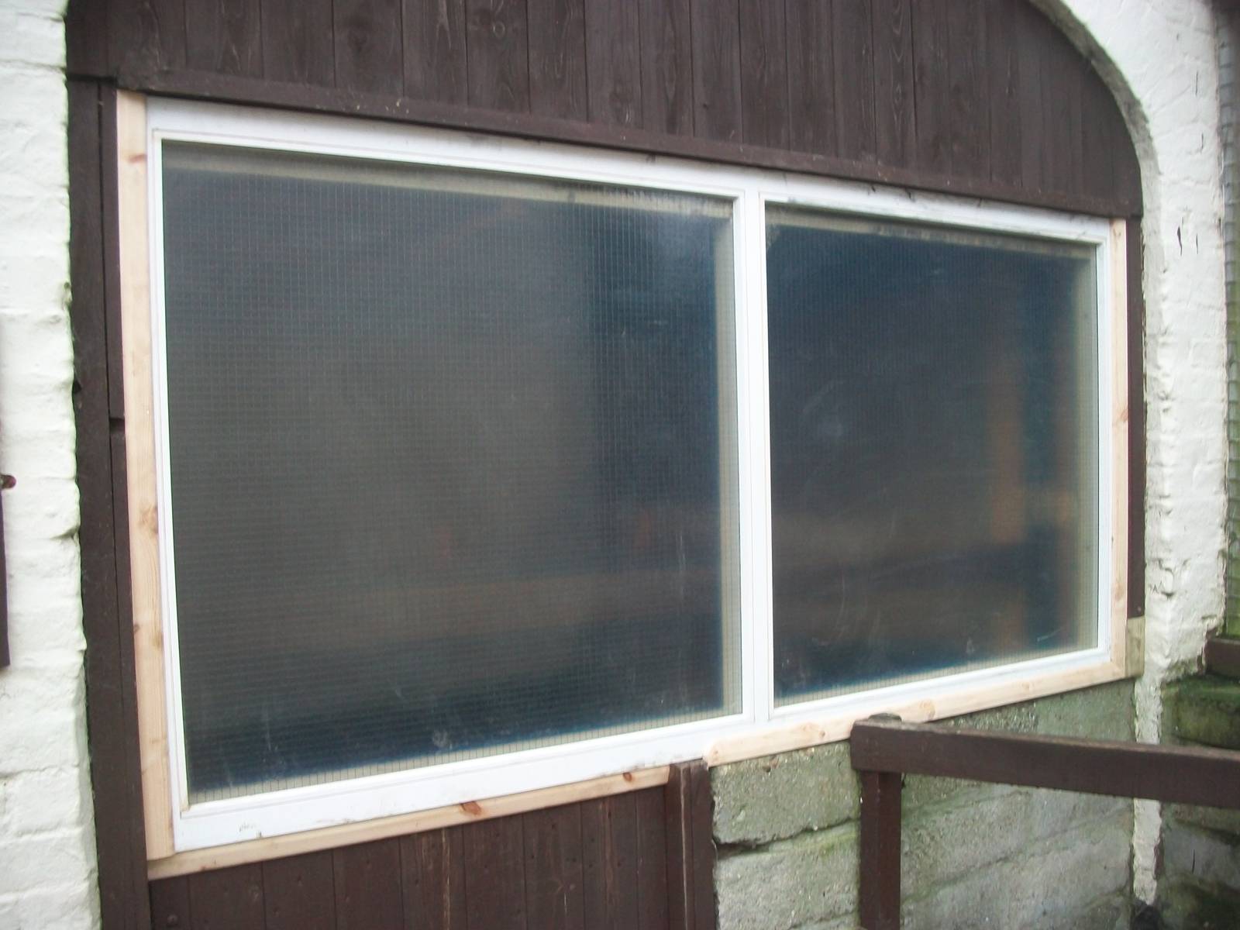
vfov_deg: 44.2
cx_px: 620
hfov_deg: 56.8
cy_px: 465
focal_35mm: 32
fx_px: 1146
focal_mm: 5.7
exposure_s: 1/15
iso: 160
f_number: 2.9
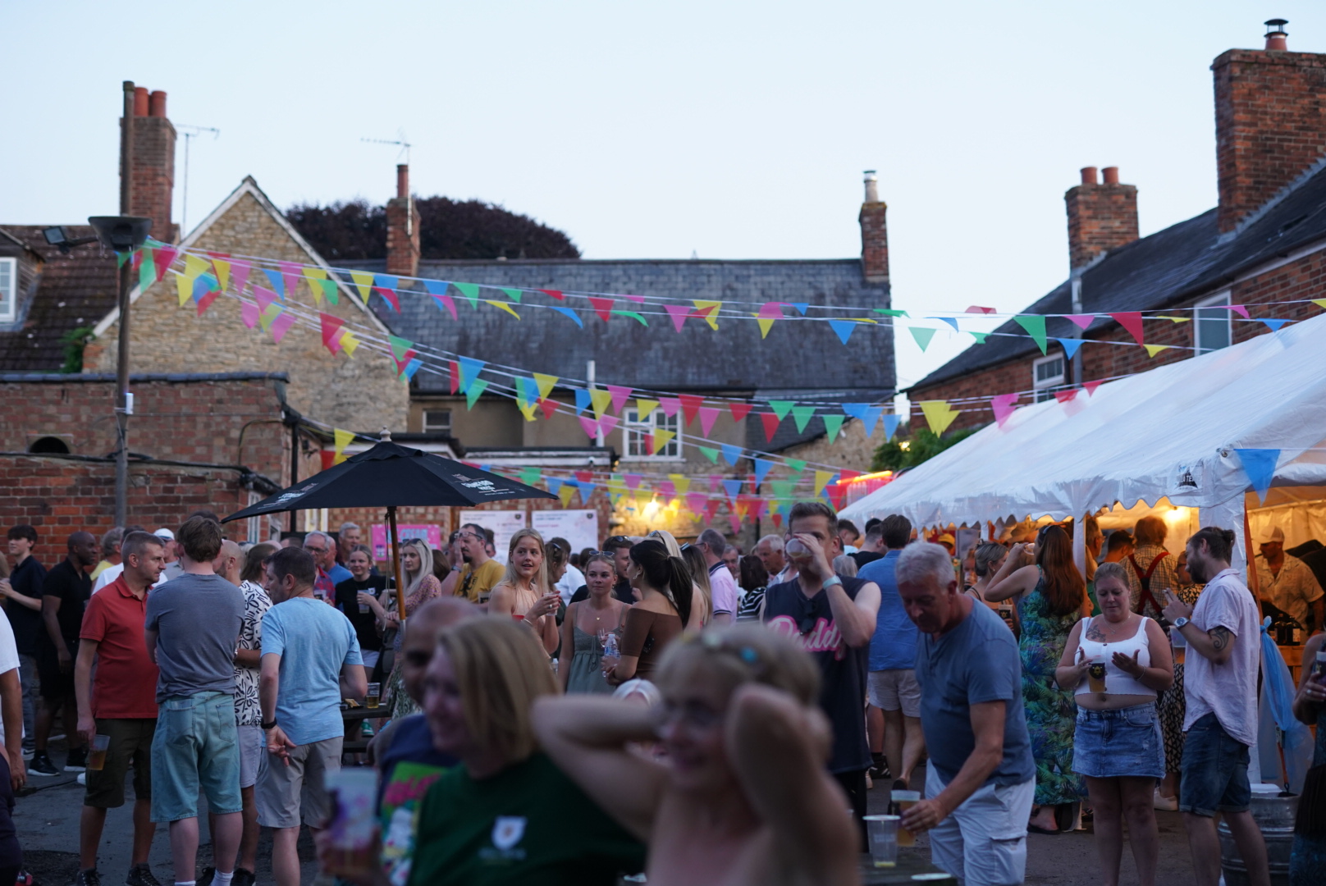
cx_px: 663
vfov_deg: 27.0
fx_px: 1843
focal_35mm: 50
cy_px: 443
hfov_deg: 39.6
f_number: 2
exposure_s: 1/160
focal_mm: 50
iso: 1600
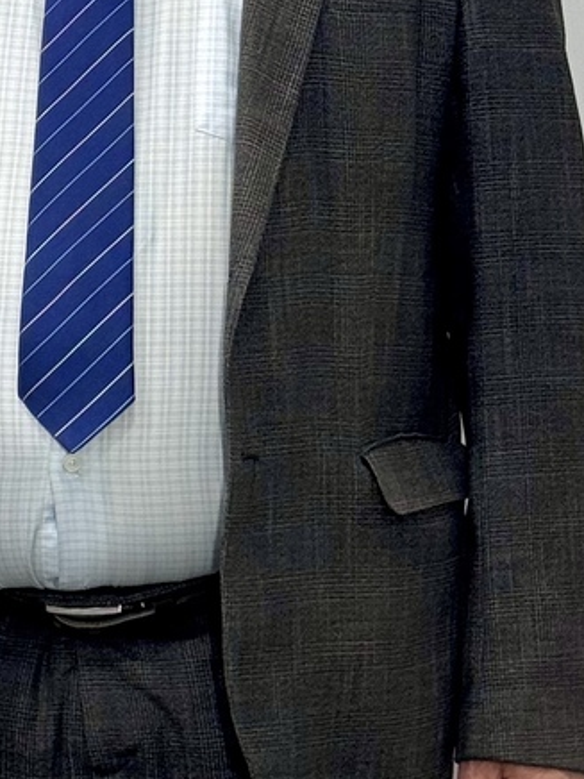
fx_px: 3959
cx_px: -173
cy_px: 207
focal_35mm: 176
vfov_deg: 11.2
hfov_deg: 8.3
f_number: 1.78
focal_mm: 6.76
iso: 50
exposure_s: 1/50
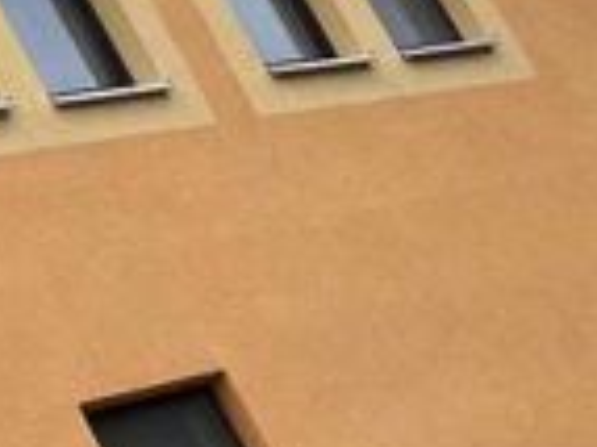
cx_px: -129
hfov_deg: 13.7
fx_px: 2412
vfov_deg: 10.5
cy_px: 476
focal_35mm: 140
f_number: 1.5
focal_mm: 5.7
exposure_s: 1/3831
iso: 50
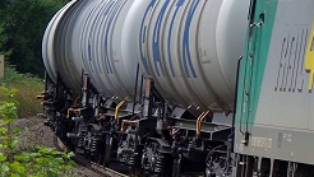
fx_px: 3801
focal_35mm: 456
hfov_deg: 4.7
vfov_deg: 2.7
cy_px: 9
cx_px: 388
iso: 400
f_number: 5.6
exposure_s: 1/1000
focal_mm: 70
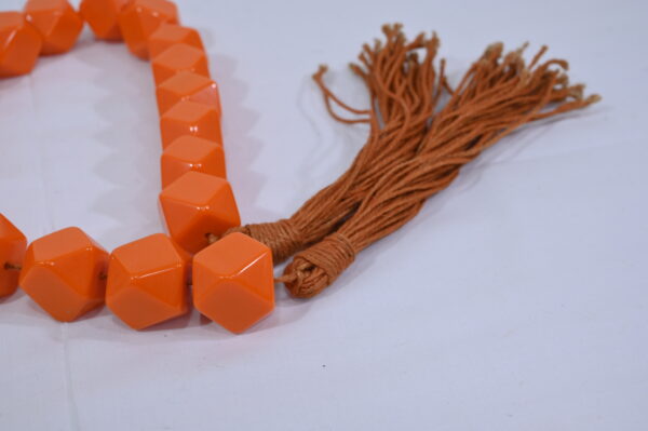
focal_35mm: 53
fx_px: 953
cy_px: 216
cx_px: 324
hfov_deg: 37.5
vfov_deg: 25.5
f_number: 8
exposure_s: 1/125
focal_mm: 53
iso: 640
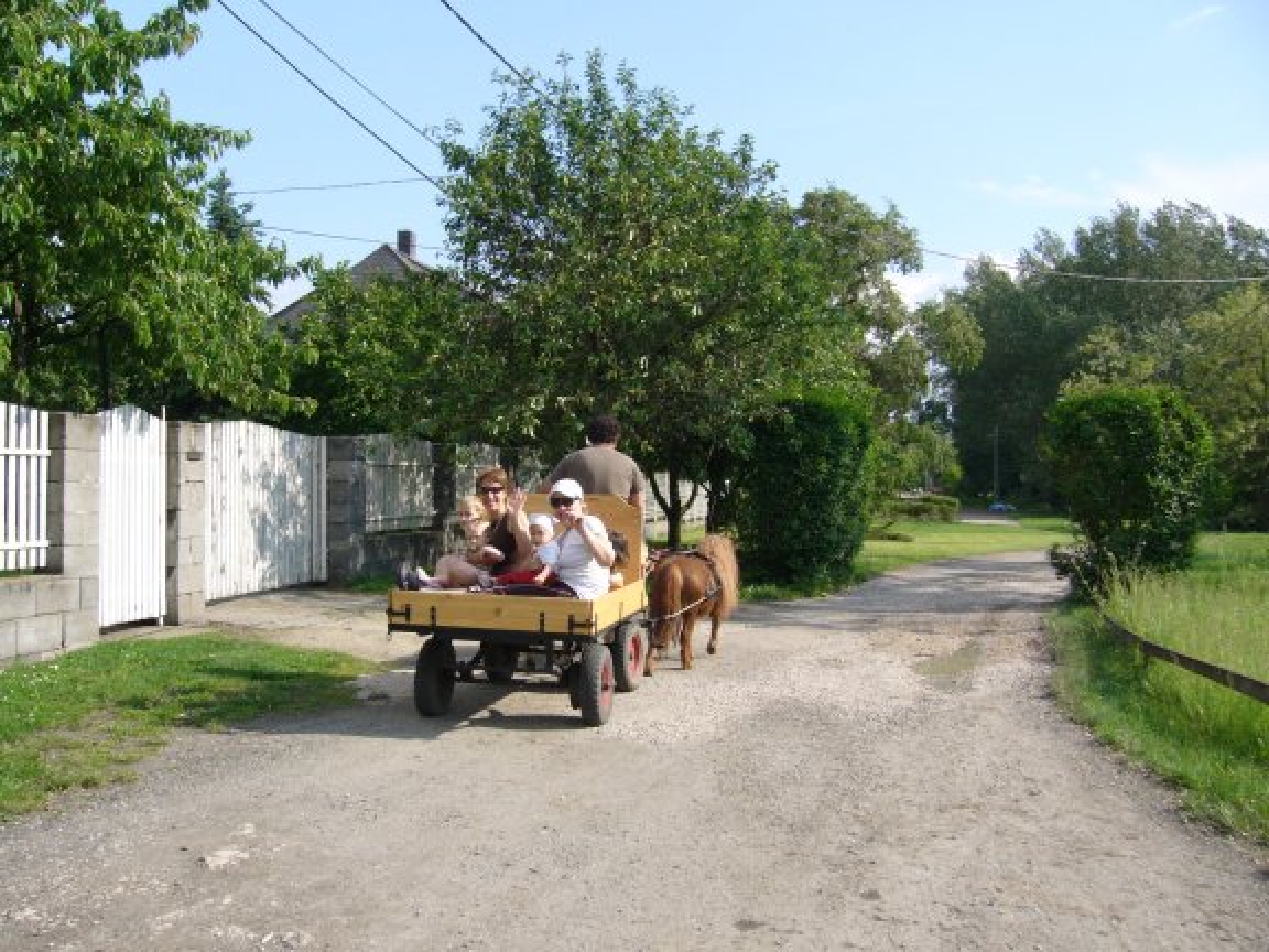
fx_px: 1283
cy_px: 476
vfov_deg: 40.7
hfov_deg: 52.6
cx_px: 634
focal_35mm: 35
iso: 64
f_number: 5.6
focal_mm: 5.8
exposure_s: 1/200
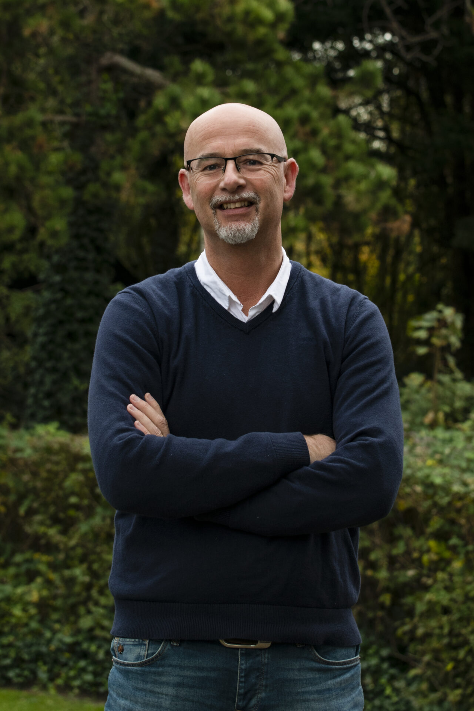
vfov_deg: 19.5
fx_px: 2074
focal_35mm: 105
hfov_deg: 13.0
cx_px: 237
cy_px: 356
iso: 200
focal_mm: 70
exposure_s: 1/160
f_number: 5.6
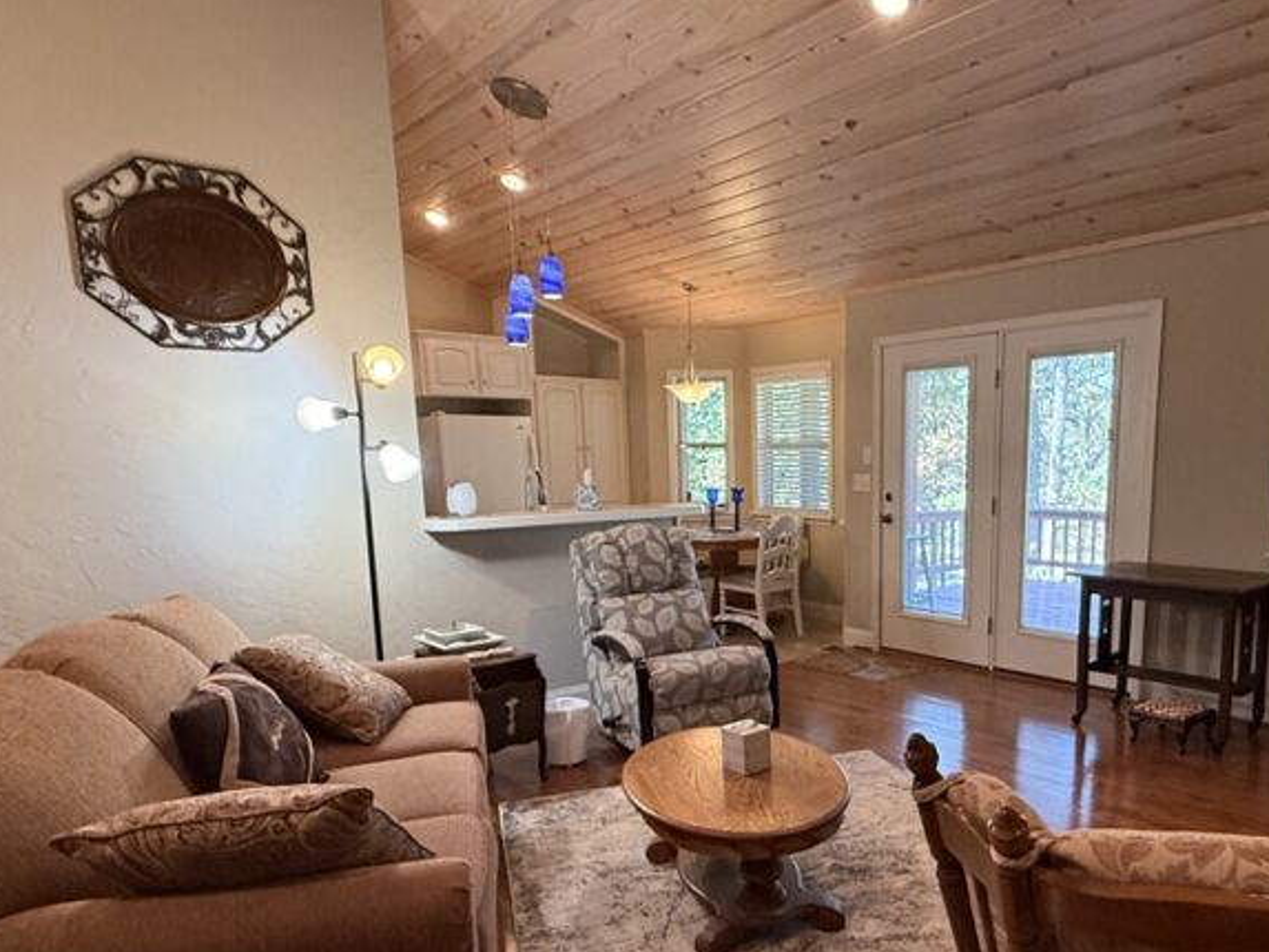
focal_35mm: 25
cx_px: 835
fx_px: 917
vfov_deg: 54.0
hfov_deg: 67.7
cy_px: 620
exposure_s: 1/82
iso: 320
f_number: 2.2
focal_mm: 2.22
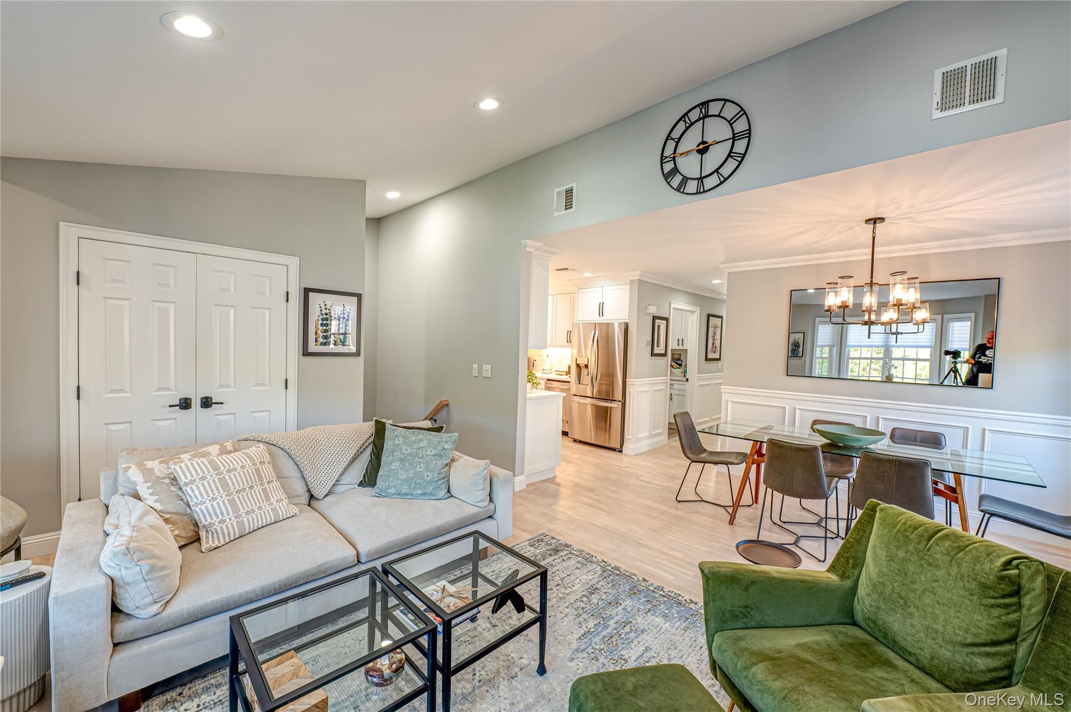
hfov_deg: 104.3
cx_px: 536
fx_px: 416
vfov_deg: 81.1
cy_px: 356
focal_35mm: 14
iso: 400
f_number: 8
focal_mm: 14
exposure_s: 1/20
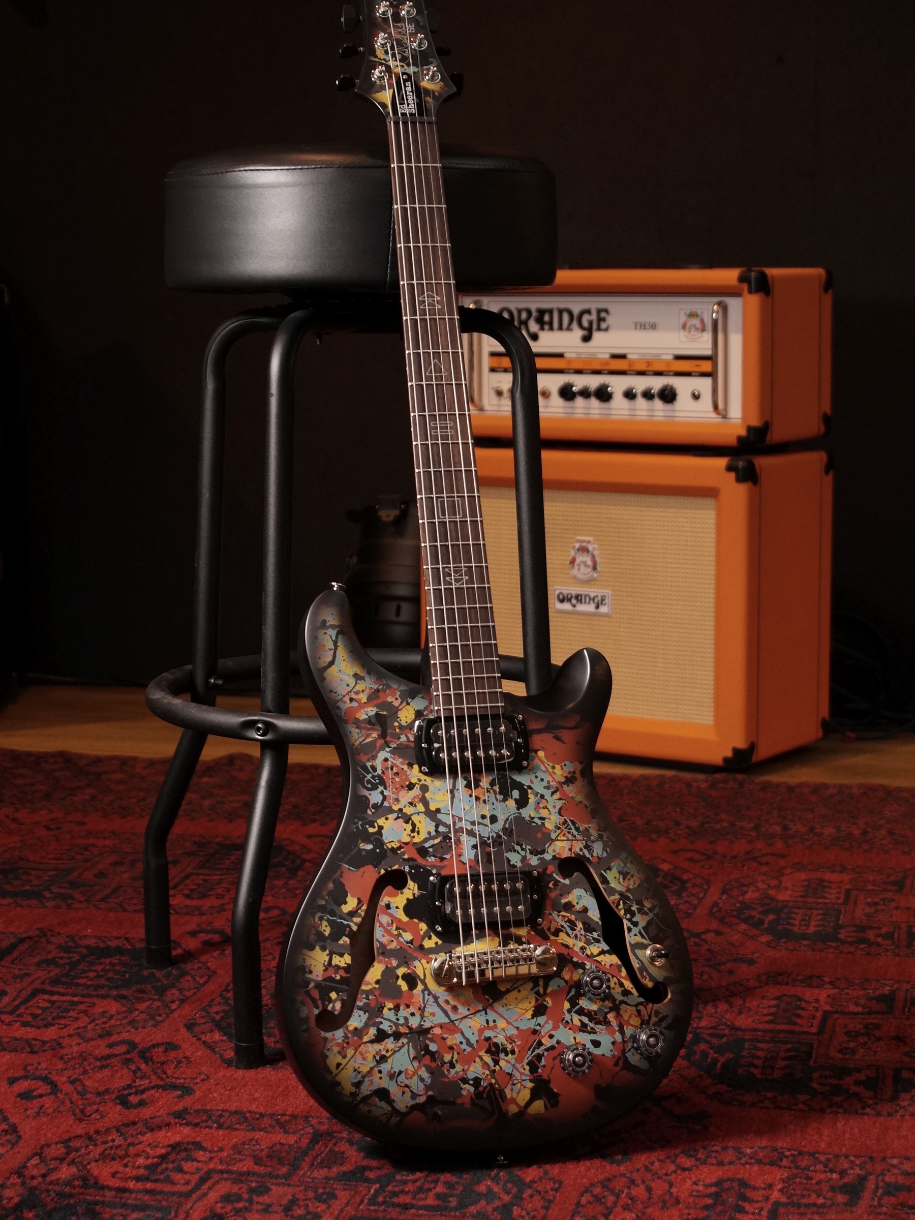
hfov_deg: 25.4
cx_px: 459
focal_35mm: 58
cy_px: 578
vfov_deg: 33.5
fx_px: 2028
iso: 800
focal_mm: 35
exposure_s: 1/100
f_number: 5
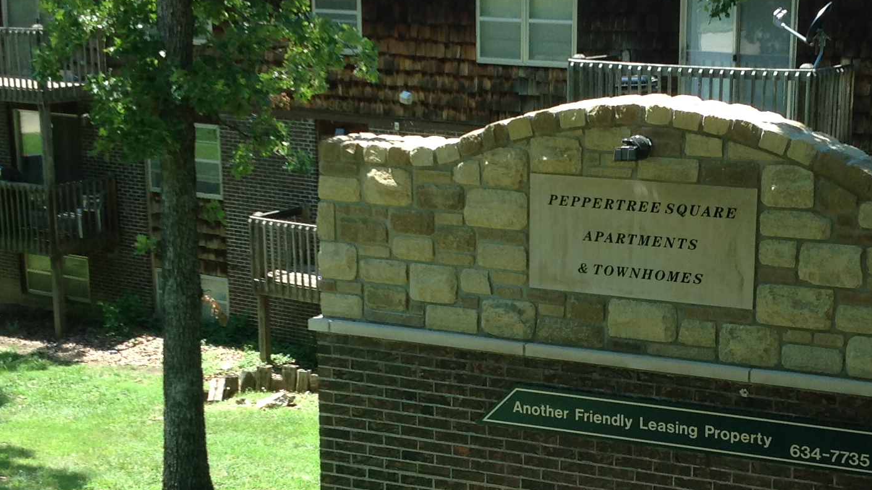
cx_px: 583
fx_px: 1618
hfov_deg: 29.9
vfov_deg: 17.2
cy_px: 303
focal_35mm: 70
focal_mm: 4.28
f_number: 2.4
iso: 50
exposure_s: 1/387
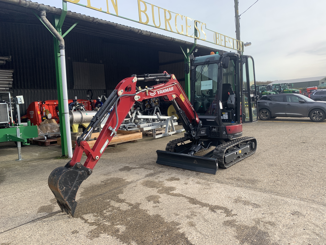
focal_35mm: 26
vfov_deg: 53.1
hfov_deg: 67.3
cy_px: 122
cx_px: 163
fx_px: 245
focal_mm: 4.25
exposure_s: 1/507
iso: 25
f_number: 1.8
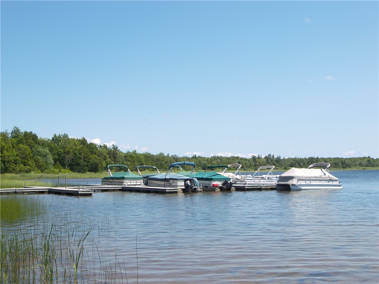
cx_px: 190
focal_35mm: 55
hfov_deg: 34.9
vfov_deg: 26.6
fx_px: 602
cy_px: 142
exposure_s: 1/640
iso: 50
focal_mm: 11.6
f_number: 3.6
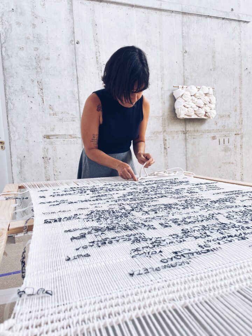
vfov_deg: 67.3
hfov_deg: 53.1
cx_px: 126
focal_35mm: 26
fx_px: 252
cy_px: 168
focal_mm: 4.2
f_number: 1.6
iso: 50
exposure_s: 1/100
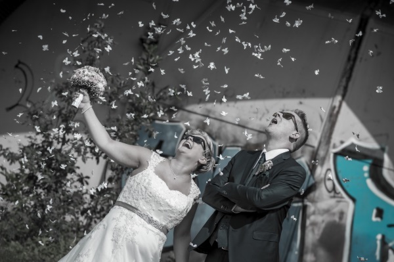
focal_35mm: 128
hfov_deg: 16.1
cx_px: 197
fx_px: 1394
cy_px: 131
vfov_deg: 10.7
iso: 100
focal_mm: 85
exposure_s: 1/4000
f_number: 2.8
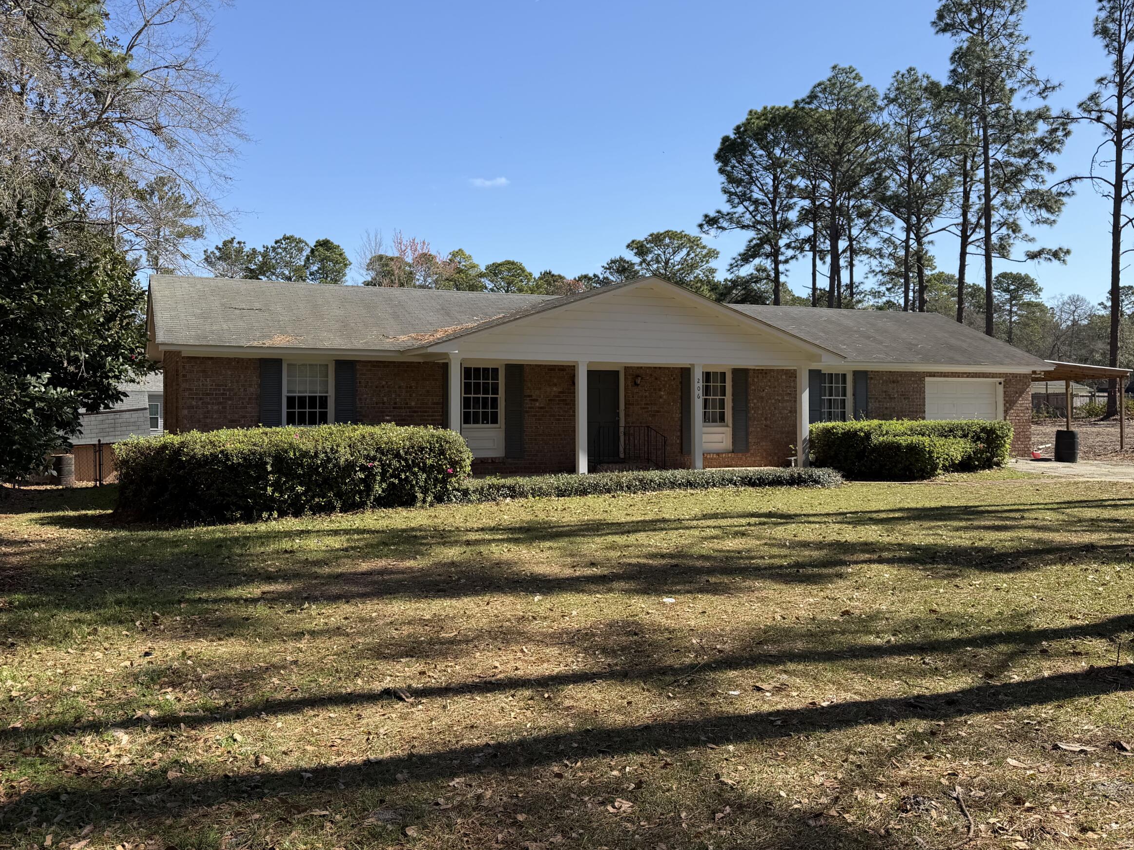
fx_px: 1015
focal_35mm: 31
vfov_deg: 45.4
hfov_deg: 58.4
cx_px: 576
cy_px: 391
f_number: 1.78
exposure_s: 1/3145
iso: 80
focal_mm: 6.76
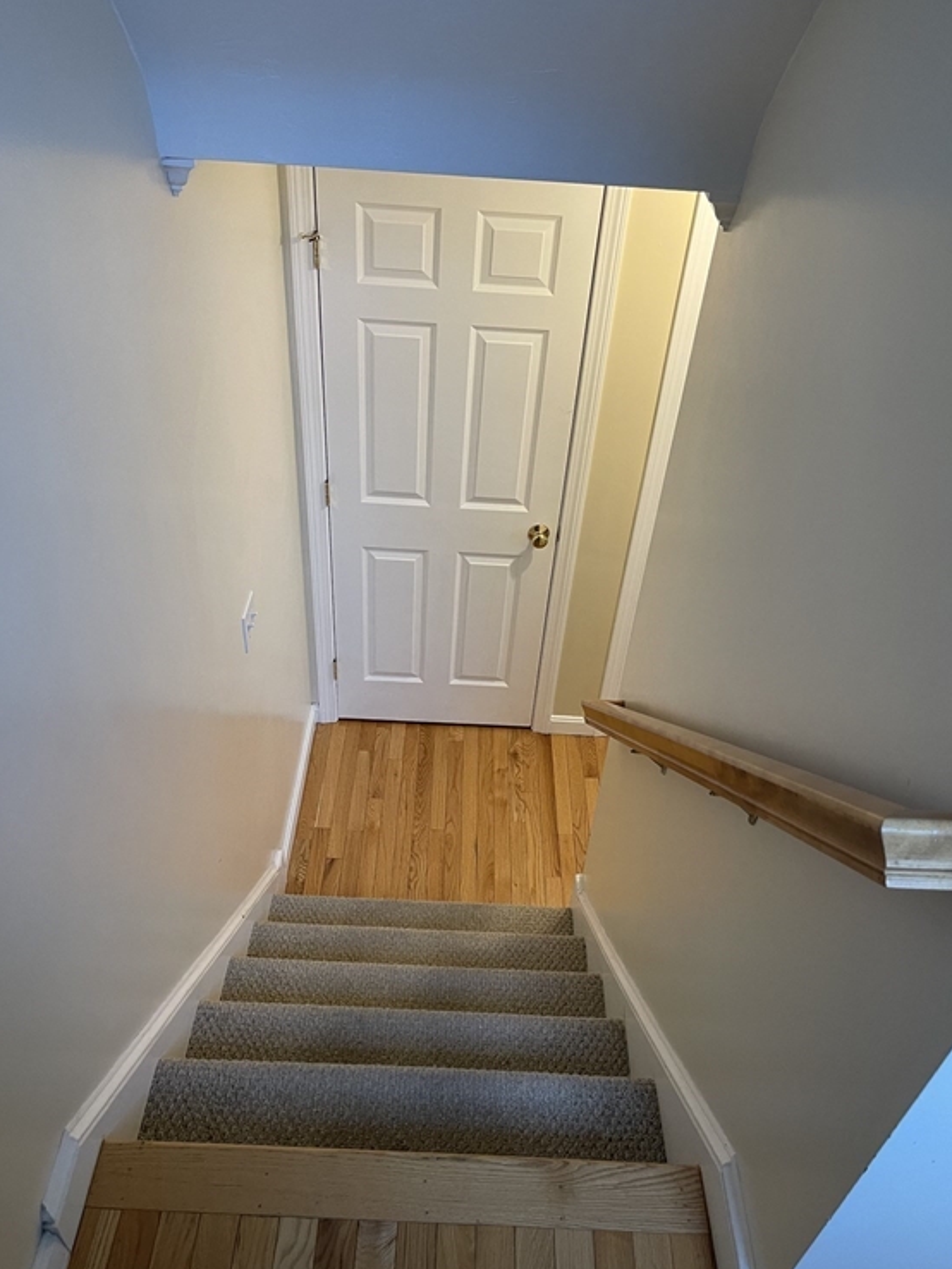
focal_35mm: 26
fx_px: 953
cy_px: 631
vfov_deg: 67.3
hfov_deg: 53.1
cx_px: 485
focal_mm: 5.1
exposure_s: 1/60
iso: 160
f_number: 1.6
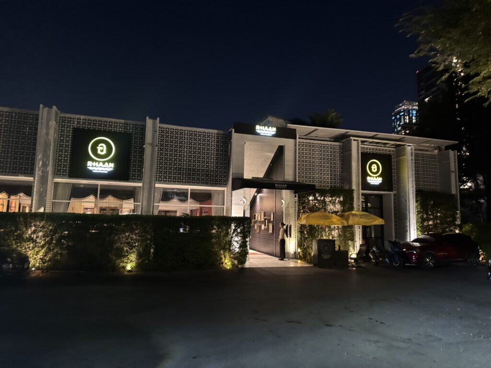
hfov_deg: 71.6
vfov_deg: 56.8
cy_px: 184
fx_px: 340
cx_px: 246
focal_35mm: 24
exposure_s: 1/28
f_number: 1.78
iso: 1600
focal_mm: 6.76
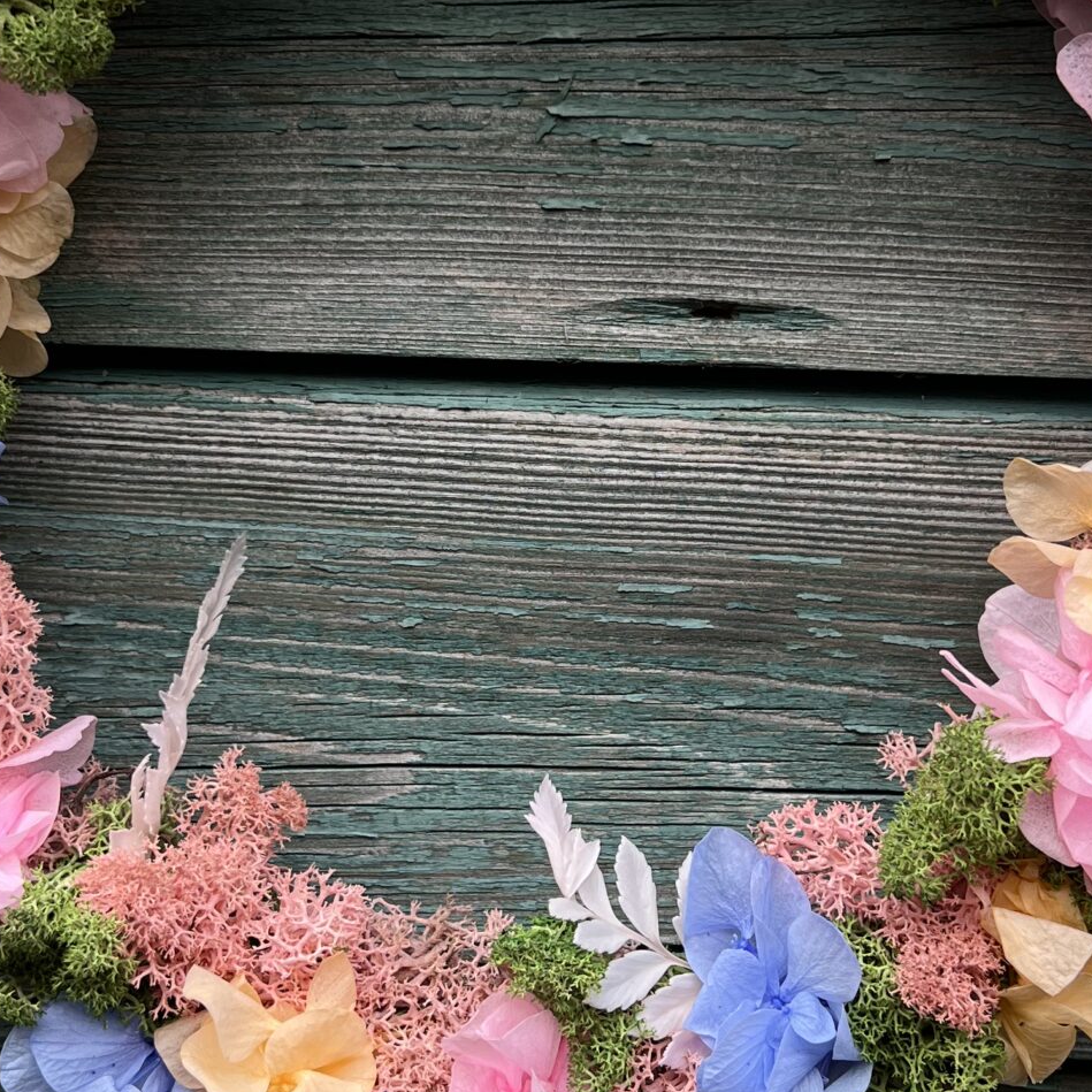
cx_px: 517
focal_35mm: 62
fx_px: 2213
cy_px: 459
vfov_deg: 27.7
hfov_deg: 27.7
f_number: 1.5
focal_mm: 5.7
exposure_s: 1/144
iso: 32
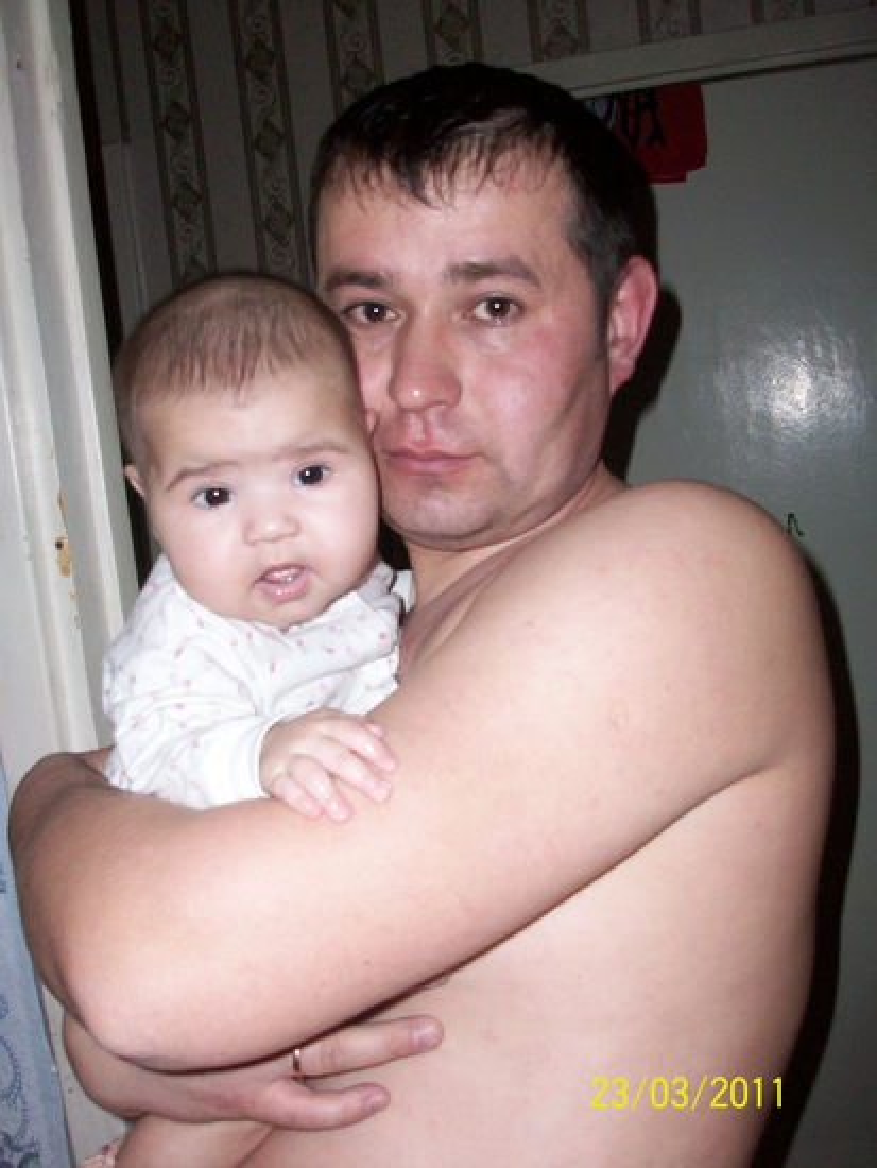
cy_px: 584
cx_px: 438
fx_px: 1148
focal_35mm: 34
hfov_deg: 41.8
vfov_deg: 53.9
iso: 160
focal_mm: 5.7
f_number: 2.8
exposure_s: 1/60
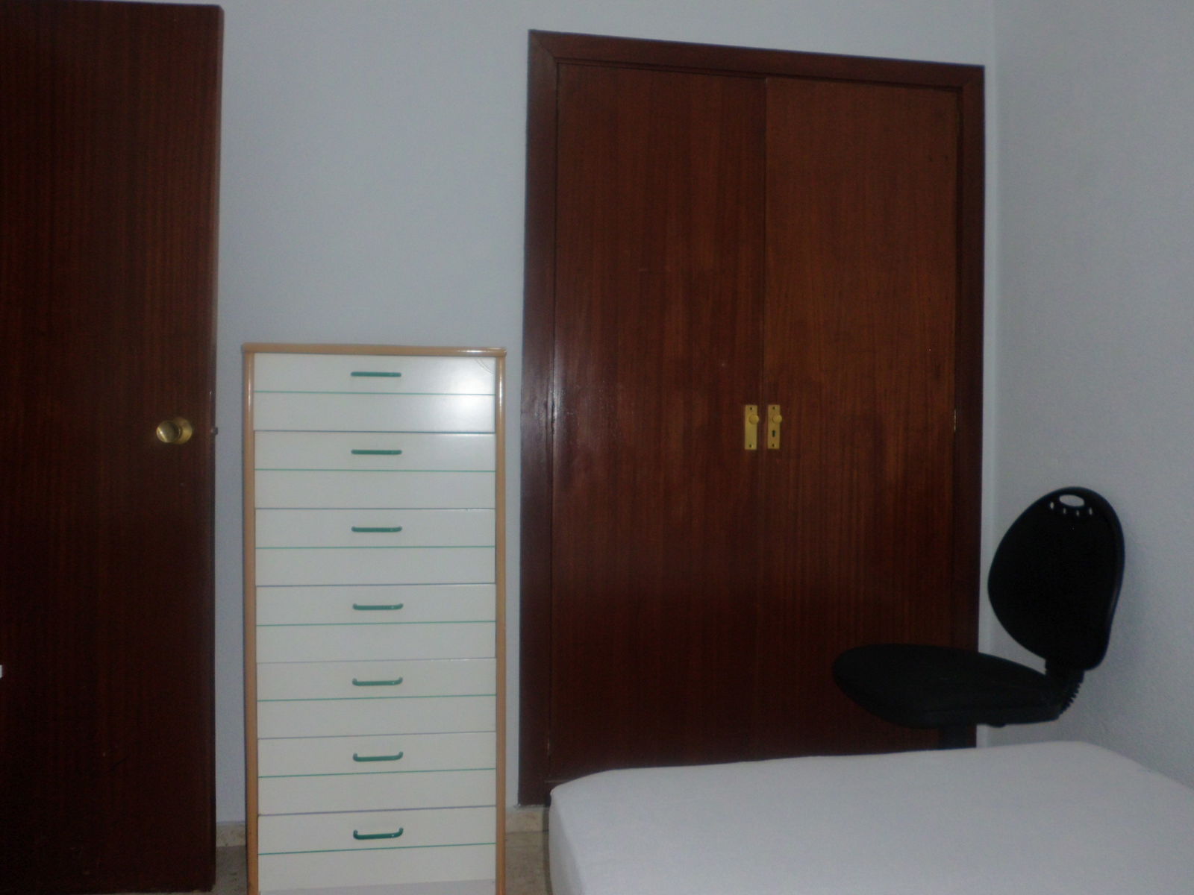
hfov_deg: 67.3
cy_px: 448
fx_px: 897
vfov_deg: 53.1
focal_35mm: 26
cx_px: 597
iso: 100
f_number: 3.2
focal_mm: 4.6
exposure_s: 1/60
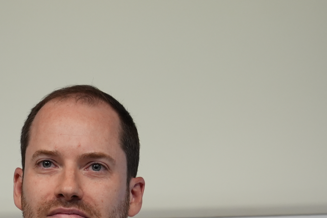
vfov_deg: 4.4
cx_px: 20
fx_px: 2825
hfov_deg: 6.6
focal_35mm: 311
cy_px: 416
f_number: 4
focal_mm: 70
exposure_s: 1/160
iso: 640
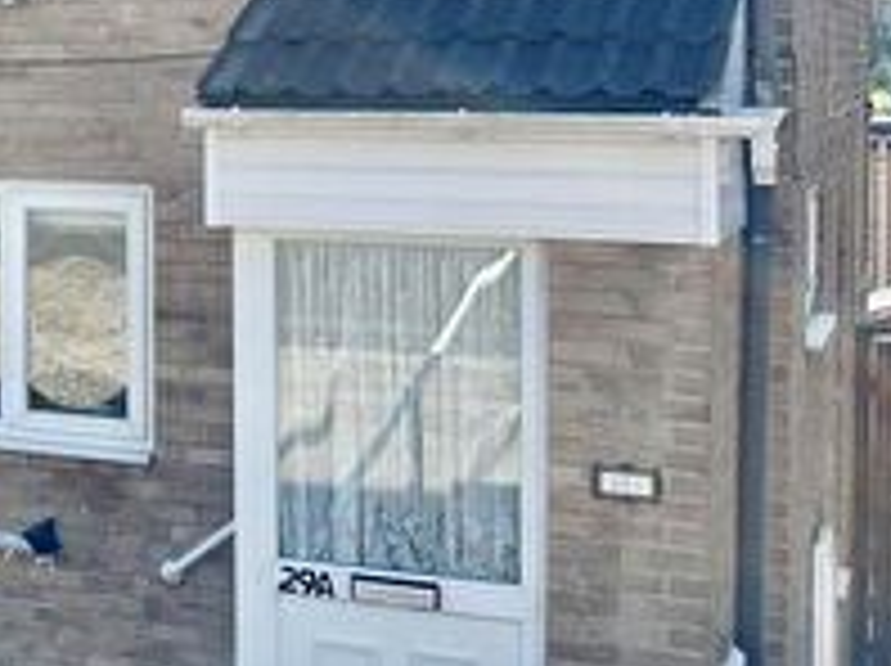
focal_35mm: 85
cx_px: -378
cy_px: 74
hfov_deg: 20.3
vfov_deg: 17.1
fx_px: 2185
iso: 80
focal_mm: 6.86
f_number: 1.78
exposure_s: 1/2110
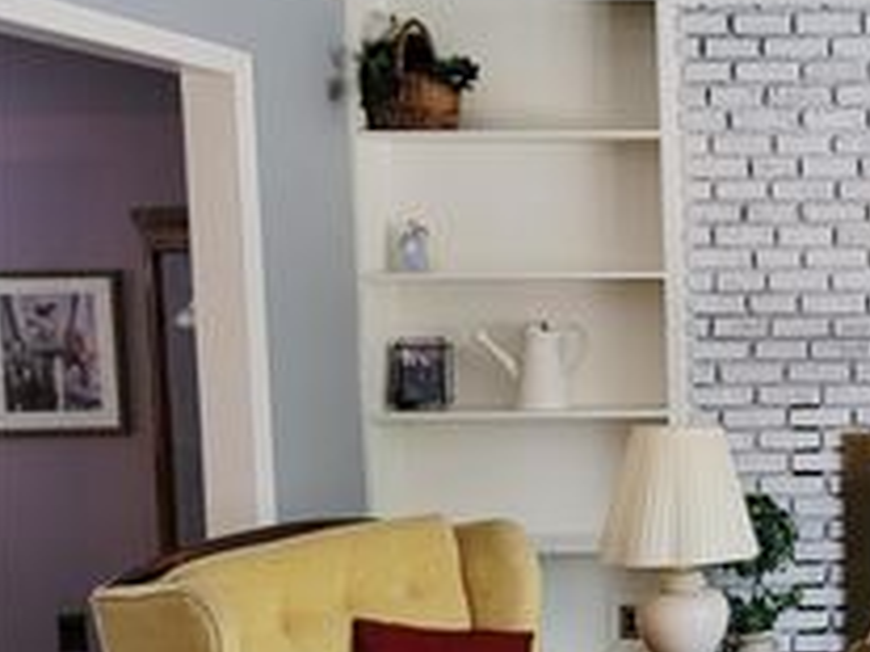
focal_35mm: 58
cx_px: 1038
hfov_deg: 28.9
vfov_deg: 25.2
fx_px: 1457
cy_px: 385
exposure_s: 1/40
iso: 250
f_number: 1.8
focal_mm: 6.7
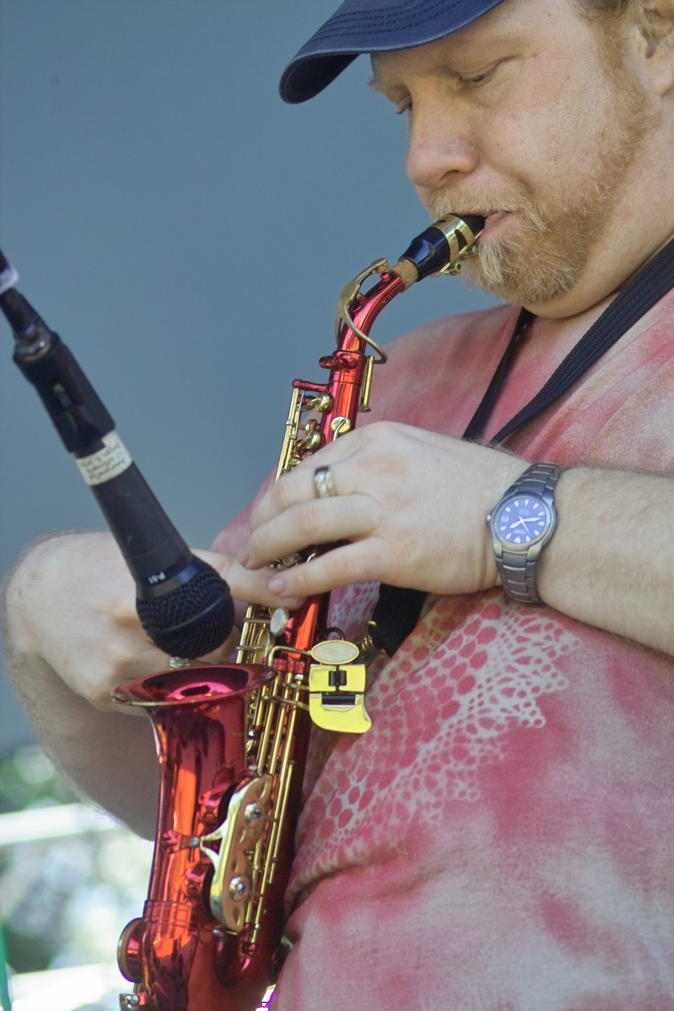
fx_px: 5027
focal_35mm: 179
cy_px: 506
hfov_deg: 7.7
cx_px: 337
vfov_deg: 11.5
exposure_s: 1/125
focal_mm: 105
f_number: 3.5
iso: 200
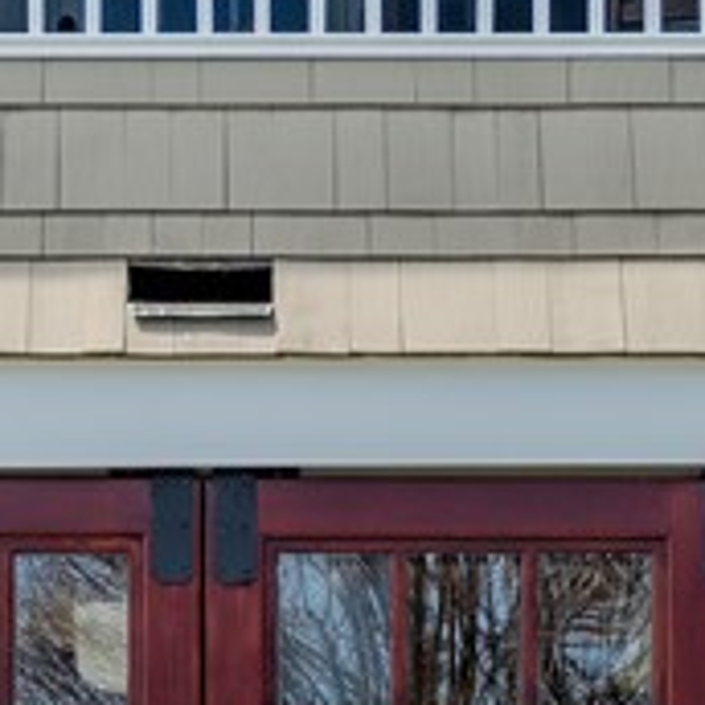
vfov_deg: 10.8
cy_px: 471
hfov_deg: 10.8
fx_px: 3710
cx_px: 254
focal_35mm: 161
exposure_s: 1/200
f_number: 6.3
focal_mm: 30
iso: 100
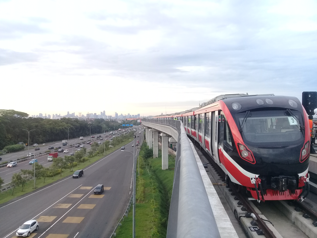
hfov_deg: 58.4
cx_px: 158
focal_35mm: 31
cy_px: 119
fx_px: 284
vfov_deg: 45.4
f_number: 2.2
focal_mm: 3.3
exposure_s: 1/100
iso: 50
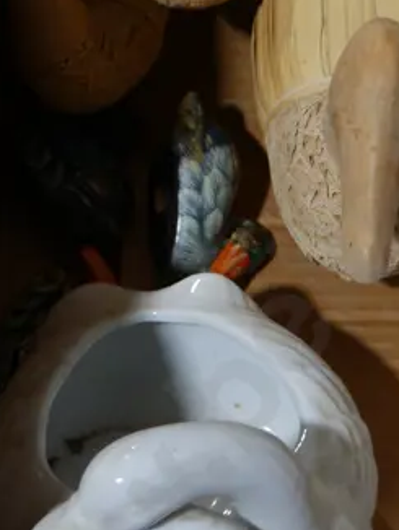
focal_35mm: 113
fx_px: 1734
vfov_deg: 17.2
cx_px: 484
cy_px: 72
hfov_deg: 12.8
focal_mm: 18
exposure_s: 1/80
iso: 200
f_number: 4
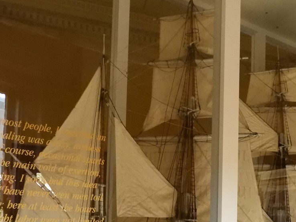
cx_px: 186
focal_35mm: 47
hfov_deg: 40.1
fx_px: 402
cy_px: 210
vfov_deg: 29.3
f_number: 3.3
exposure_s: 1/500
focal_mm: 4.3
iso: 1600
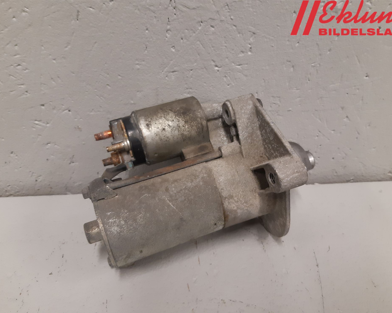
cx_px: 204
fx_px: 325
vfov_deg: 51.5
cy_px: 161
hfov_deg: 62.2
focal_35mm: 28
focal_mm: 3.93
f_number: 1.7
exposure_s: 1/50
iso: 160
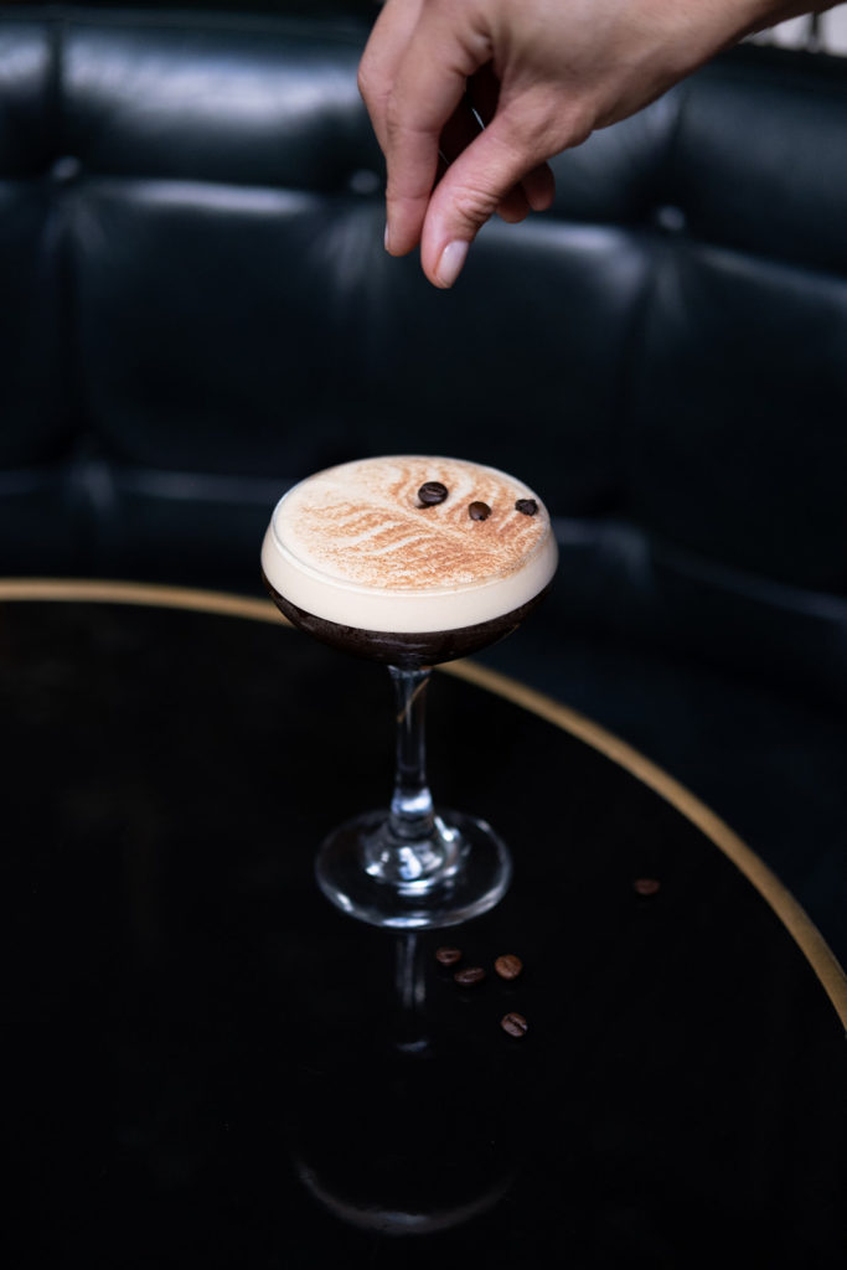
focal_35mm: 53
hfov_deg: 25.5
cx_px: 424
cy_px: 635
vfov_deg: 37.5
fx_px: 1870
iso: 640
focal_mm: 35
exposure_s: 1/250
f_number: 2
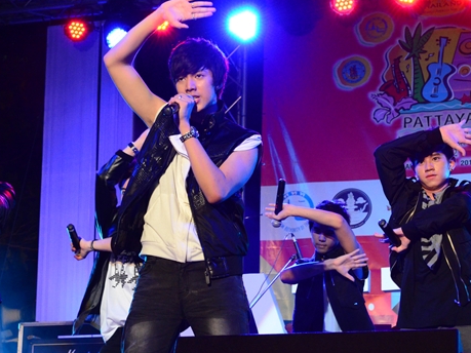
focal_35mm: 95
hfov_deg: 20.7
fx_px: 1286
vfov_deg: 15.6
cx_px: 208
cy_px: 177
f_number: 9
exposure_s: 1/200
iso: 4000
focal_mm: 55
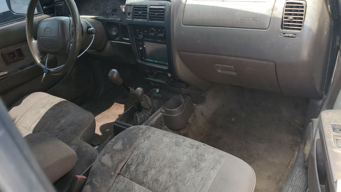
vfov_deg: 40.1
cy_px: 104
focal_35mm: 29
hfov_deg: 66.1
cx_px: 167
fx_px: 262
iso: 50
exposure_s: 1/133
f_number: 1.5
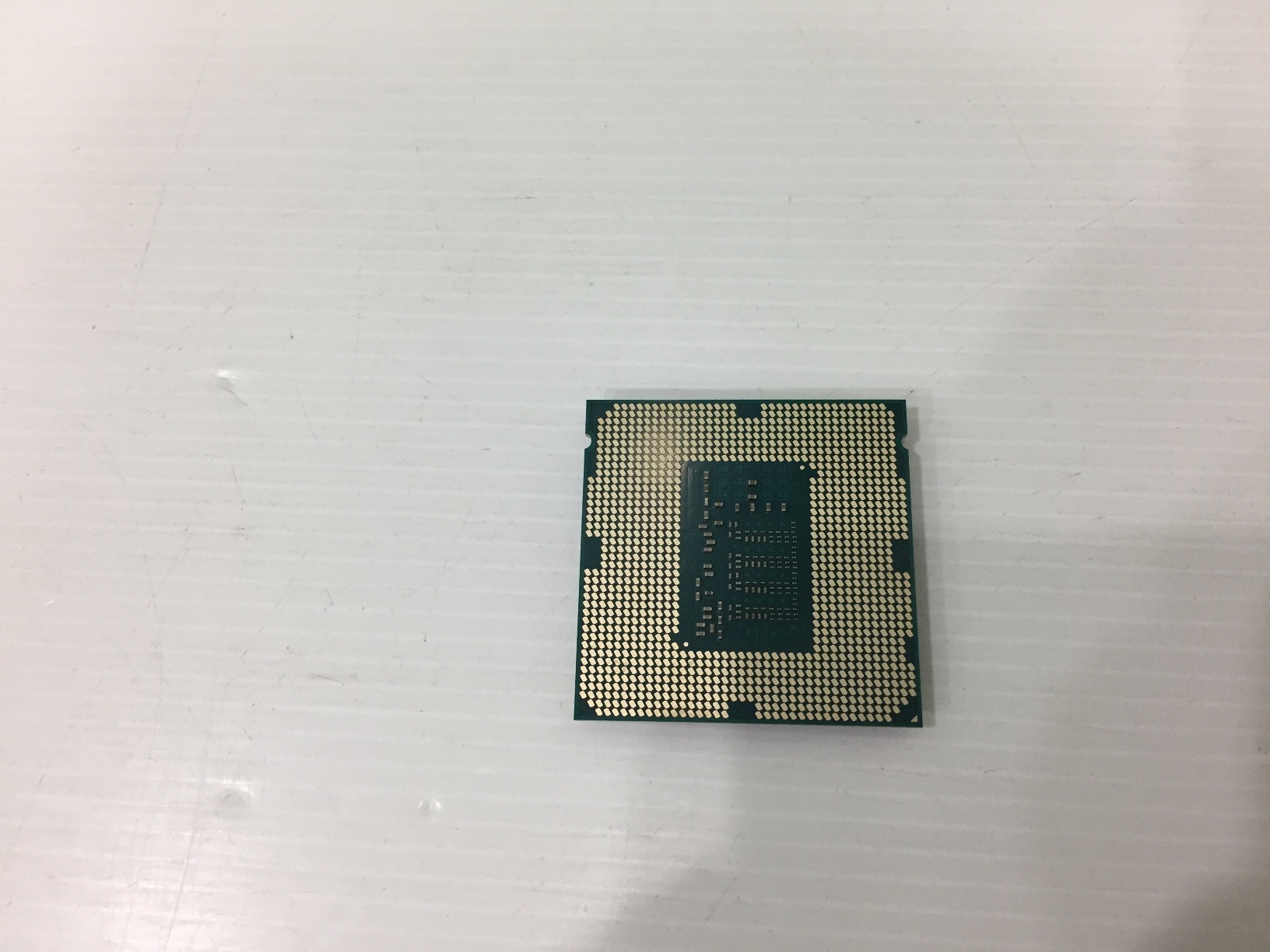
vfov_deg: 48.2
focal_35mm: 29
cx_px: 635
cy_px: 476
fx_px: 1064
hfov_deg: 61.7
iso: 64
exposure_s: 1/33
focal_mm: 4.15
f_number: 2.2
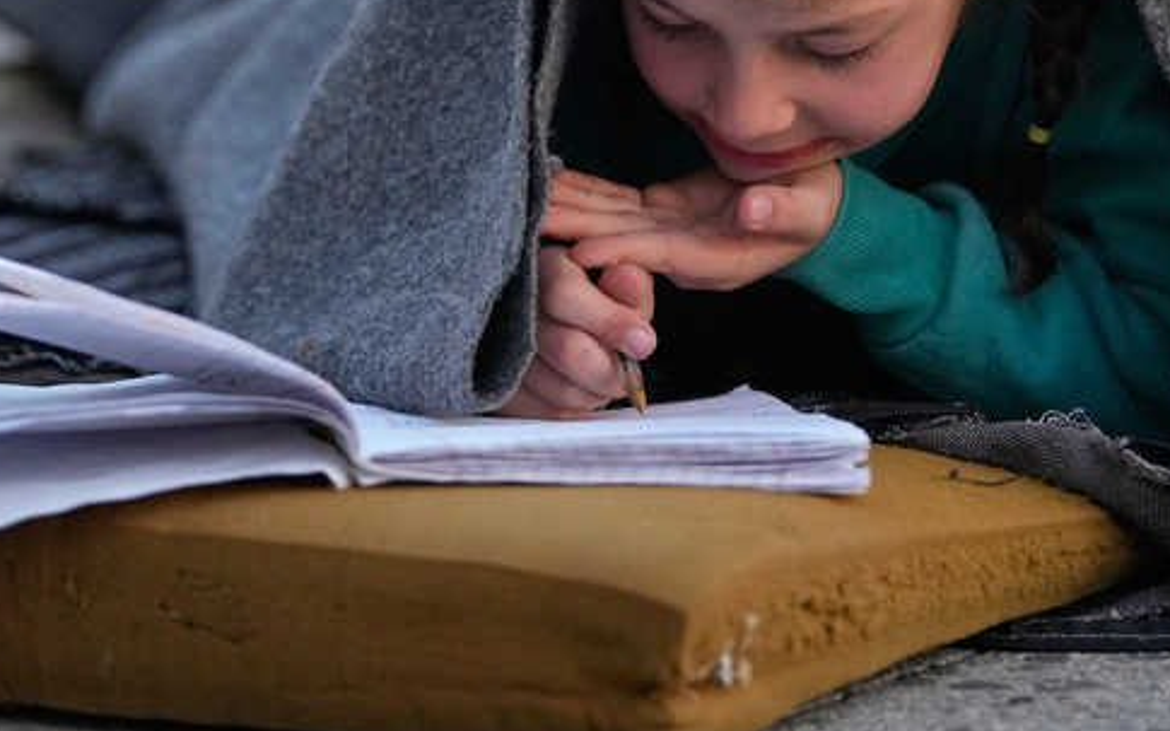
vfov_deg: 4.6
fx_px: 9055
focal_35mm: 284
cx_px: 386
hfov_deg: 7.4
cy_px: -59
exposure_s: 1/320
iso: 1600
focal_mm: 132
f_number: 2.8
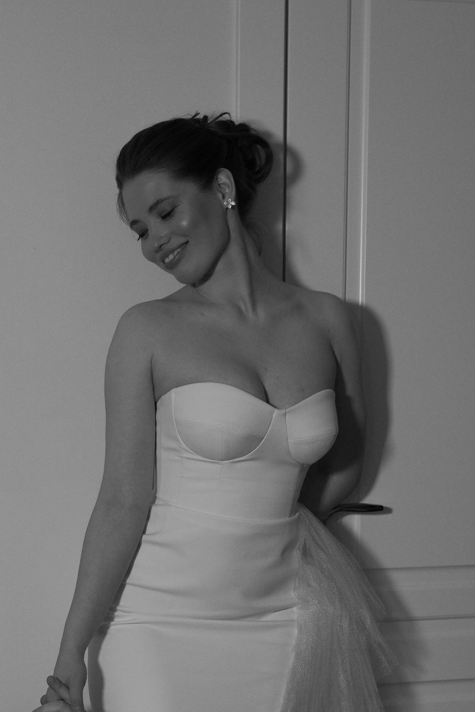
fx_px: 1800
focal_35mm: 91
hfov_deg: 14.9
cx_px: 77
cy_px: 697
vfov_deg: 21.6
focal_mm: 36
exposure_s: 1/320
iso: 640
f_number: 2.8
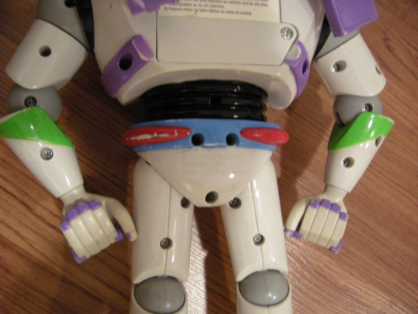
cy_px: 157
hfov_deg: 52.6
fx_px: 423
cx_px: 209
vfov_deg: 40.7
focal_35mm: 35
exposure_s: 1/8
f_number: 2.7
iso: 426
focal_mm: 7.5
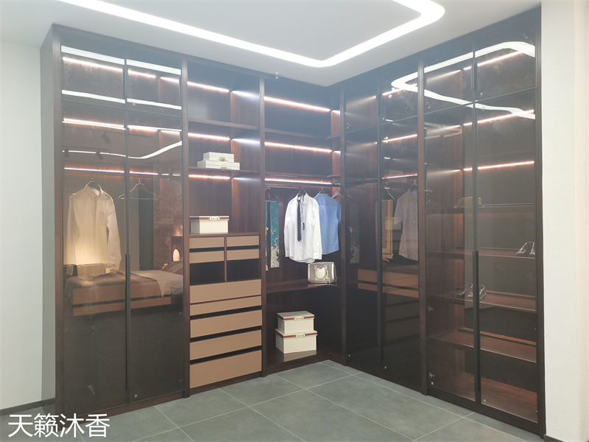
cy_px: 221
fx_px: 442
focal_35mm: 26
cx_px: 294
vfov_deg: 53.1
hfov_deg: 67.3
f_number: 1.8
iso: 500
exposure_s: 1/33.3
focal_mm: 5.58
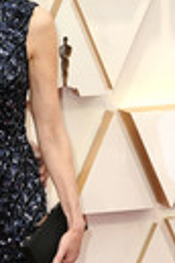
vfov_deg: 10.2
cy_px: 236
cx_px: -84
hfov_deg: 6.7
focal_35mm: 201
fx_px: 1466
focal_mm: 65
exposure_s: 1/250
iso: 800
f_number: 6.3
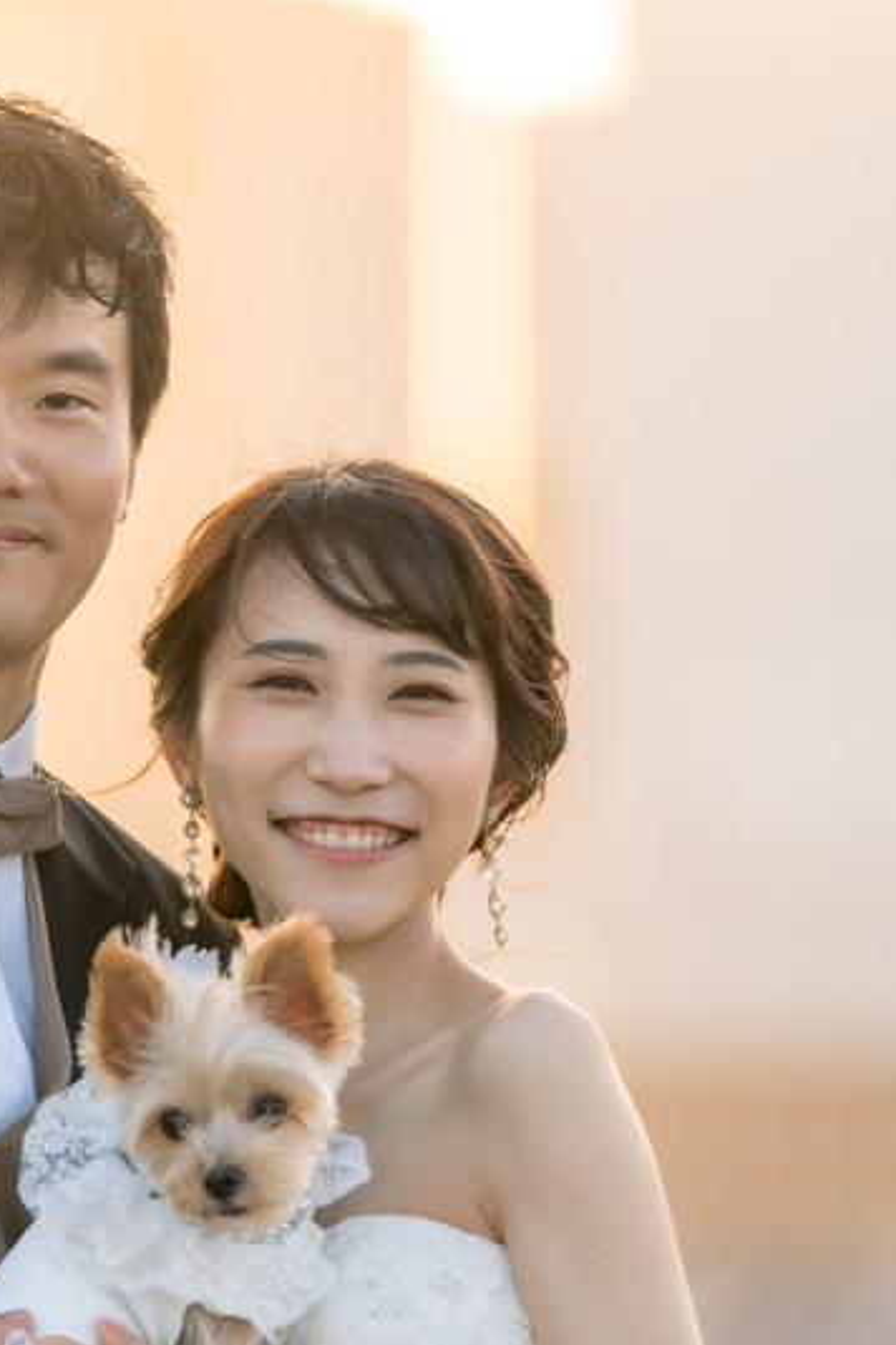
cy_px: 1062
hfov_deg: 3.1
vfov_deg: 4.6
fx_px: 16761
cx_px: 106
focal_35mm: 449
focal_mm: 200
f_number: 3.2
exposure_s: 1/500
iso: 400
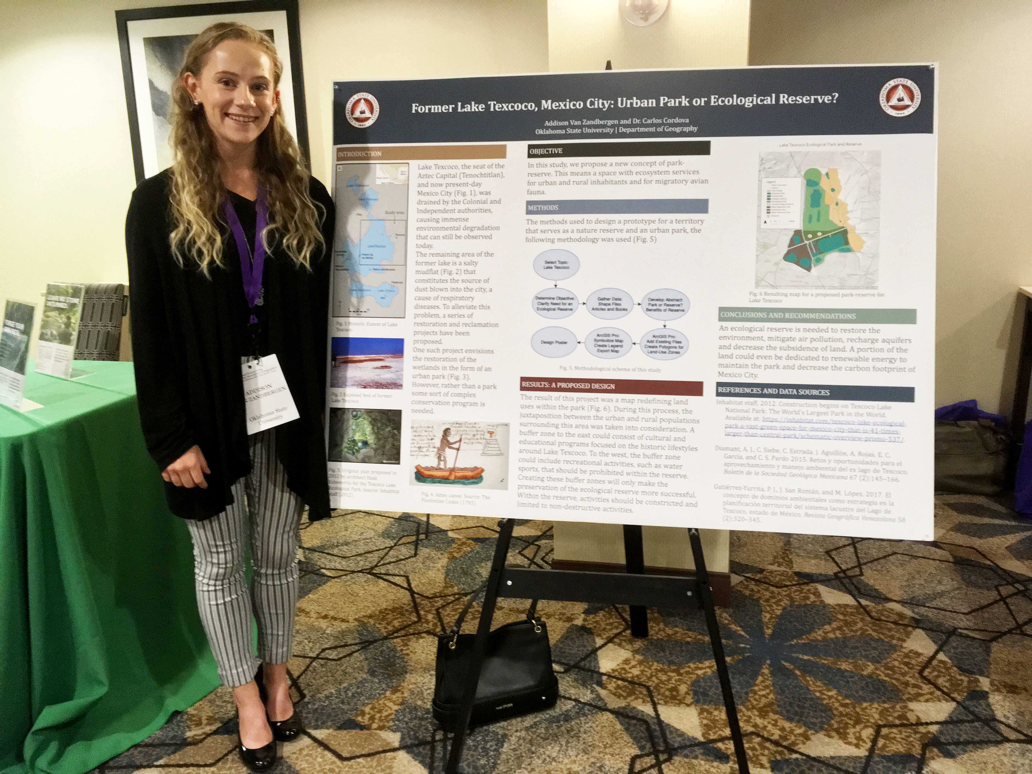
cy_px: 387
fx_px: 865
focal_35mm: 29
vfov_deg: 48.2
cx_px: 516
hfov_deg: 61.7
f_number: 2.2
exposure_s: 1/15
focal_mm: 4.15
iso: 250
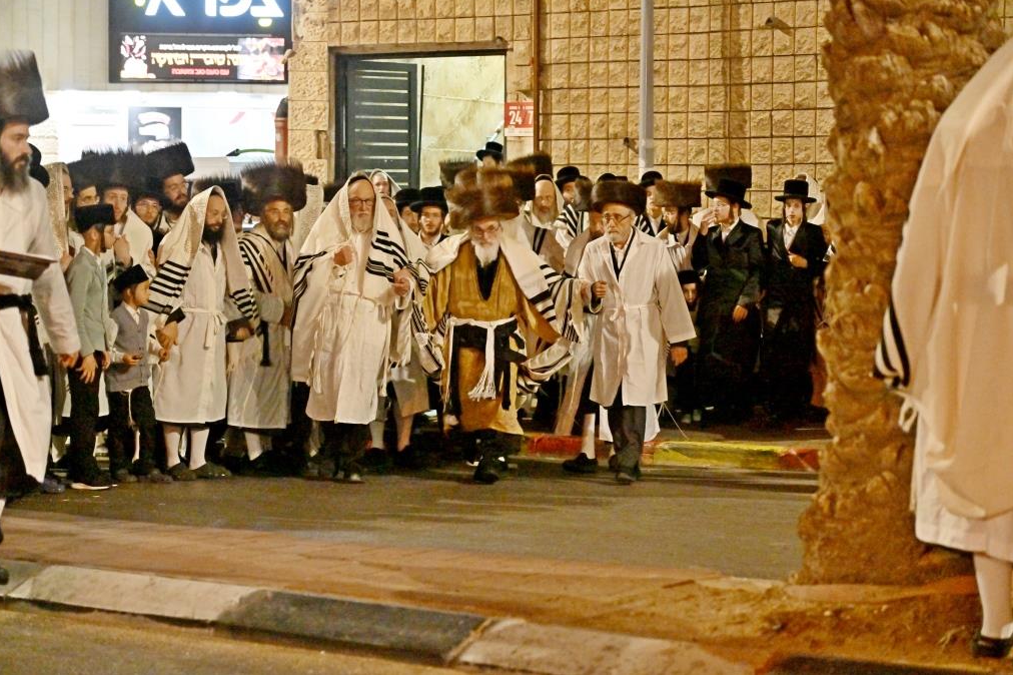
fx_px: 2278
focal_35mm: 81
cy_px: 334
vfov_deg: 16.8
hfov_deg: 25.1
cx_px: 501
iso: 3200
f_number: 4
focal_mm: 80
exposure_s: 1/125
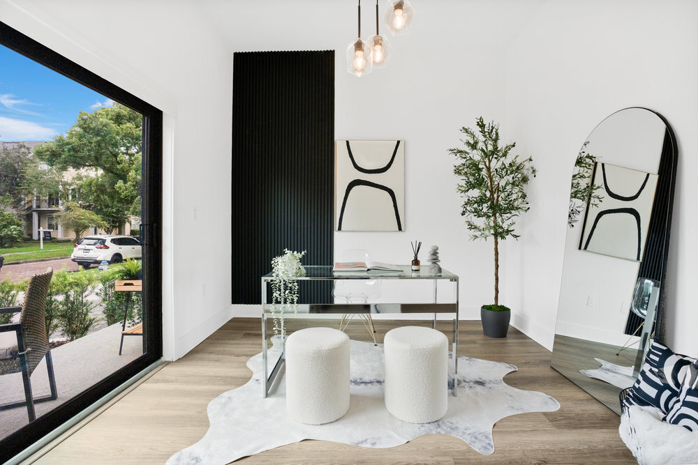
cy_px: 232
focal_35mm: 16
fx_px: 310
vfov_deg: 73.8
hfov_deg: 96.7
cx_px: 349
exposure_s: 1/160
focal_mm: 16
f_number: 5
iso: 3200
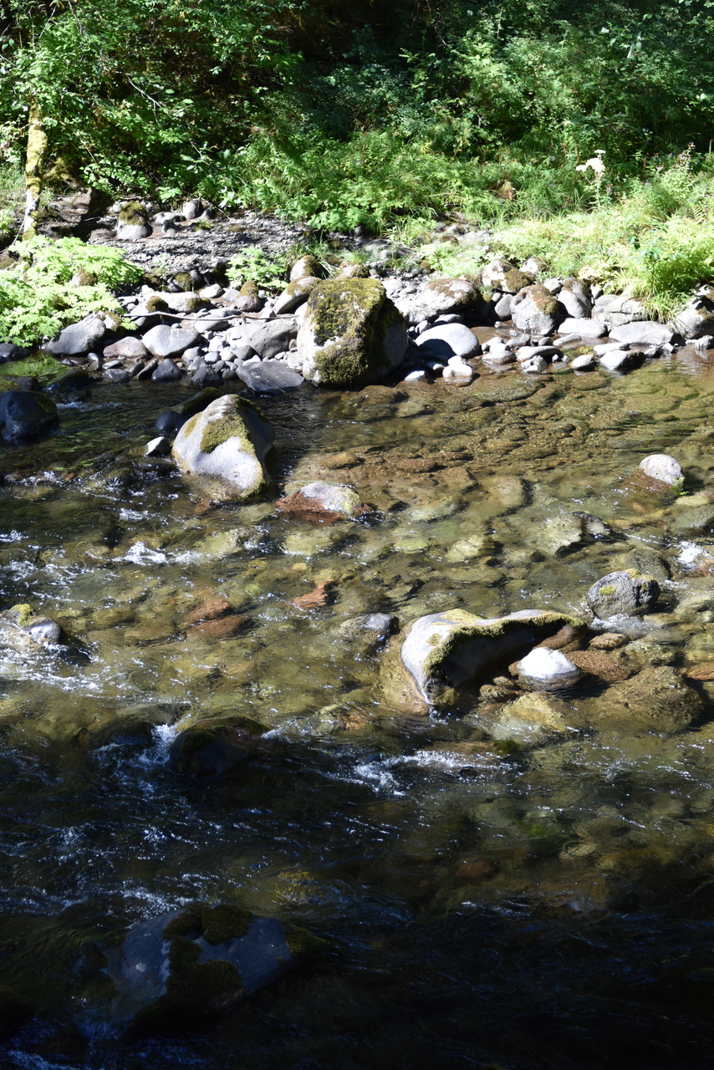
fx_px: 3122
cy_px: 535
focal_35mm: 105
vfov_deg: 19.5
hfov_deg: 13.0
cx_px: 357
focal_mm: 105
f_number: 5.3
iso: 280
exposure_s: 1/250
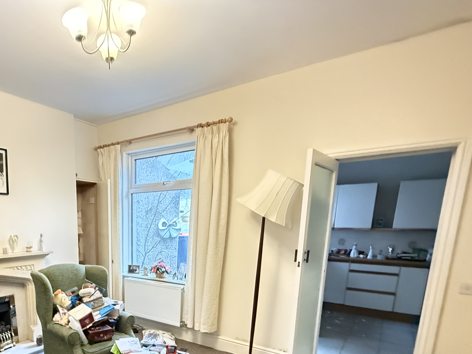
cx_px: 136
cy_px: 286
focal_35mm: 23
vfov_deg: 54.6
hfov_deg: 70.4
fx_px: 314
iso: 1600
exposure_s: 1/33
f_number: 2.2
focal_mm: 2.22
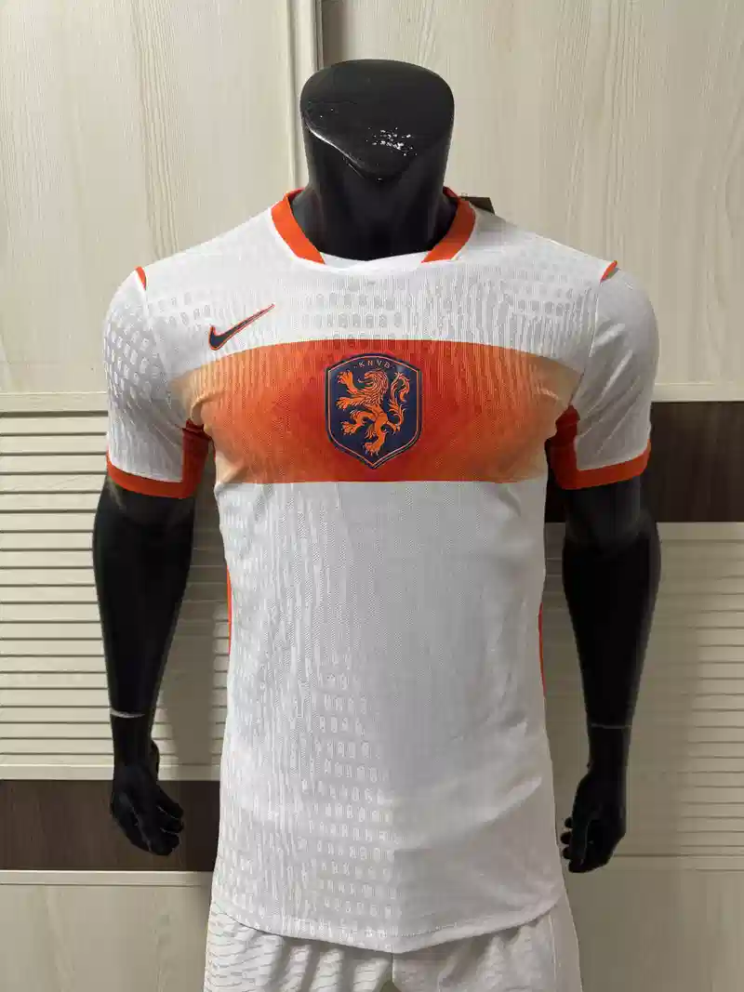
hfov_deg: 56.8
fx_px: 688
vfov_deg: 71.6
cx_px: 372
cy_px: 496
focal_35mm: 24
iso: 200
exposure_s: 1/76
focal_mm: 6.76
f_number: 1.78
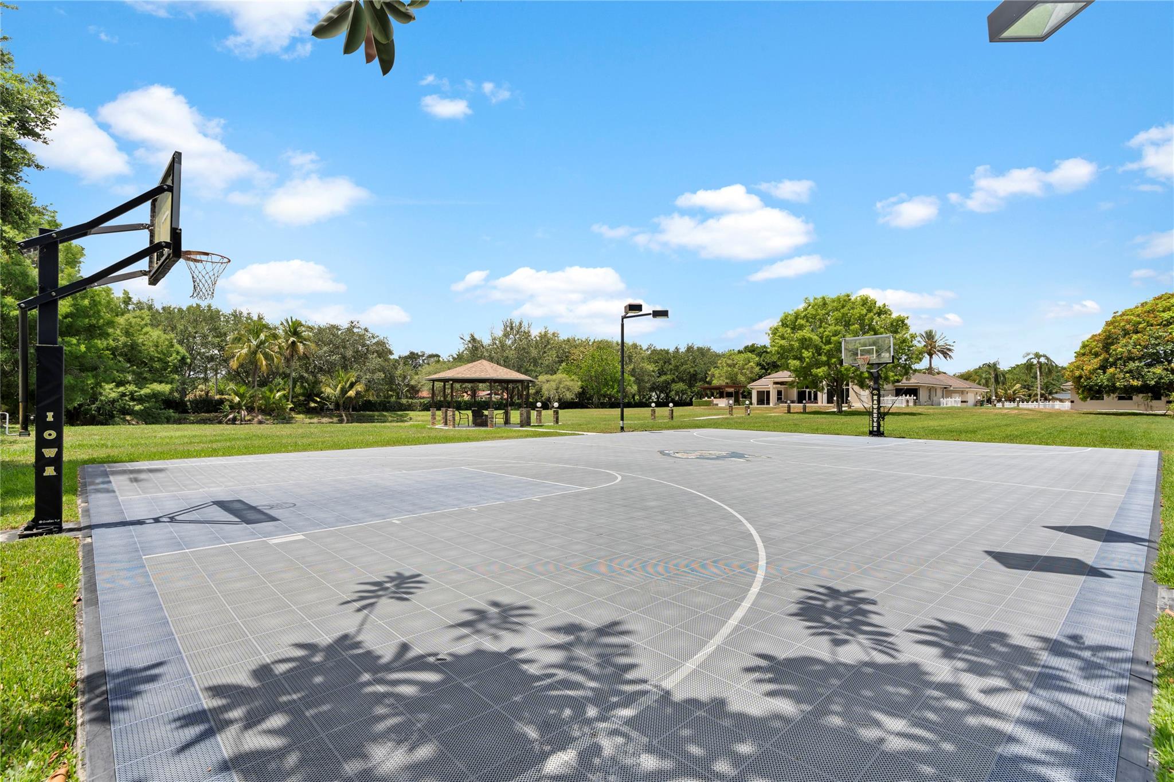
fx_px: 522
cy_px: 391
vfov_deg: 73.7
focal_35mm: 16
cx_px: 587
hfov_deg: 96.7
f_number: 9
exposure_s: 1/25
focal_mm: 16
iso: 50
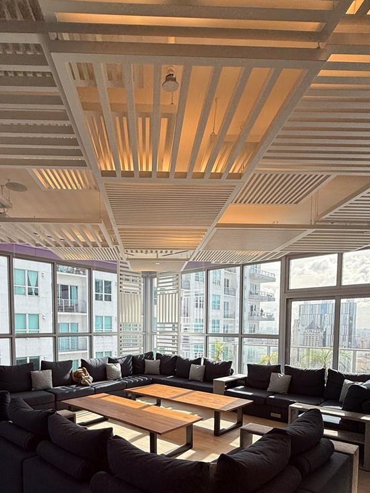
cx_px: 157
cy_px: 349
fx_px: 328
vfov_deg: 70.5
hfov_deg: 58.6
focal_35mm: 23
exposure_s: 1/260
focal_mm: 2.22
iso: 50
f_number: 2.2
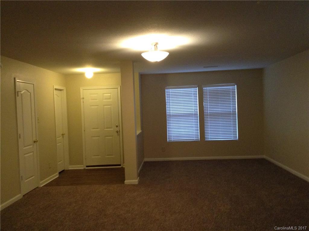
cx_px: 154
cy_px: 116
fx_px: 294
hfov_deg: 55.4
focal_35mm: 33
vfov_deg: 42.8
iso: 200
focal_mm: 3.3
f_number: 2.4
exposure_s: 1/24
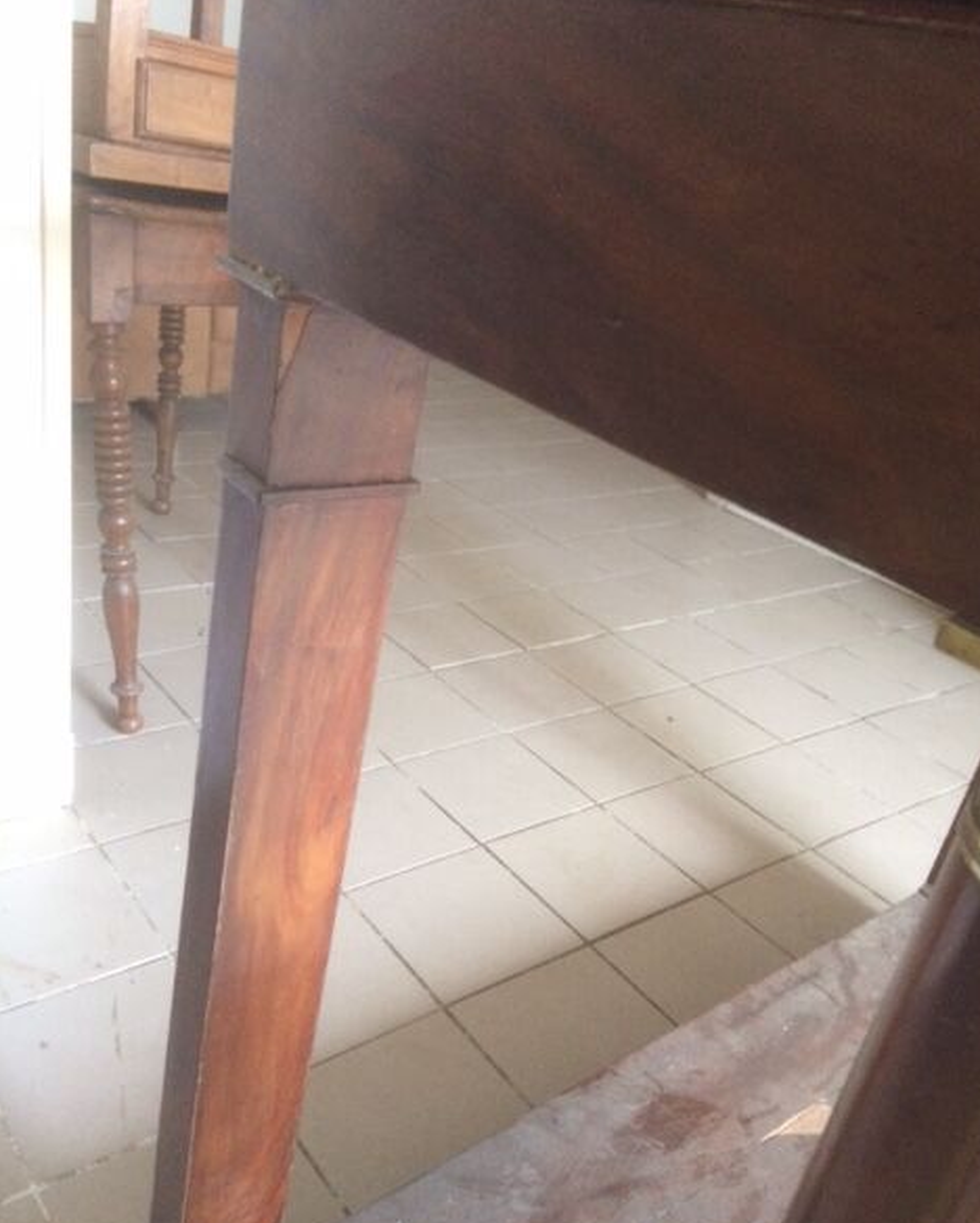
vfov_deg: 57.1
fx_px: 1123
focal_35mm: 31
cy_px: 616
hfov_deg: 47.2
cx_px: 496
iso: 320
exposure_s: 1/20
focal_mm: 4.15
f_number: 2.2
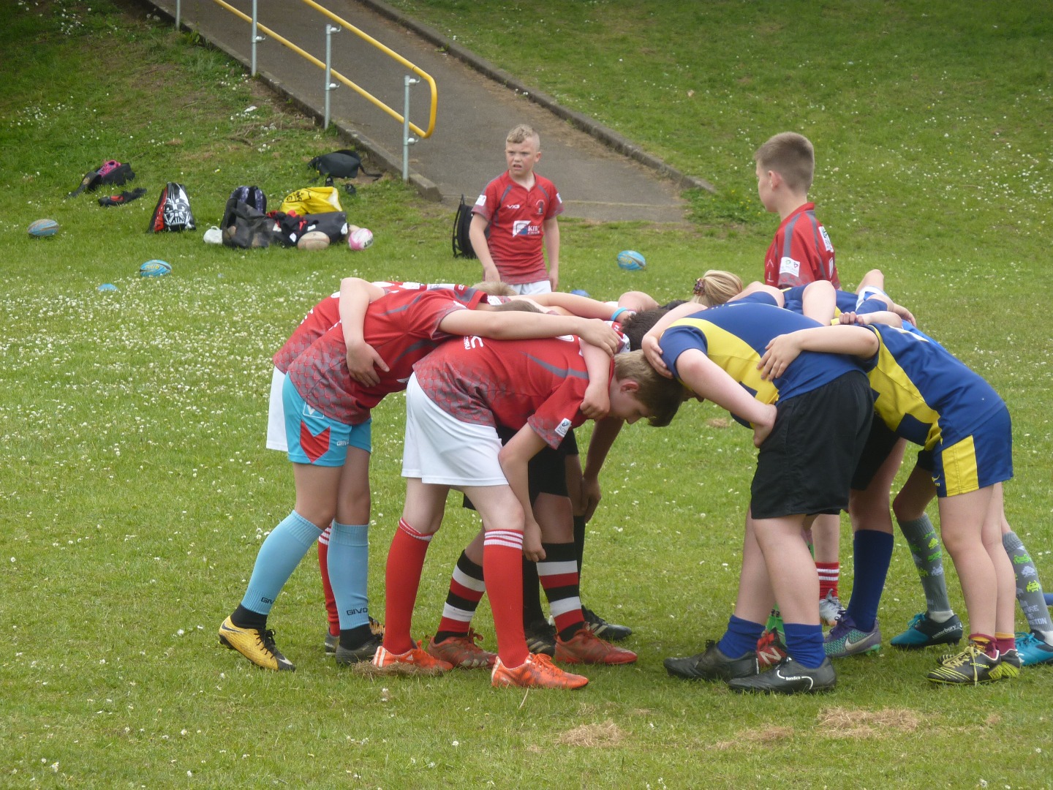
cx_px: 526
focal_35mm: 169
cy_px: 395
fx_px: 5141
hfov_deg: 11.7
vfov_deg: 8.8
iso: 80
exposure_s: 1/125
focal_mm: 27.8
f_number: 4.5
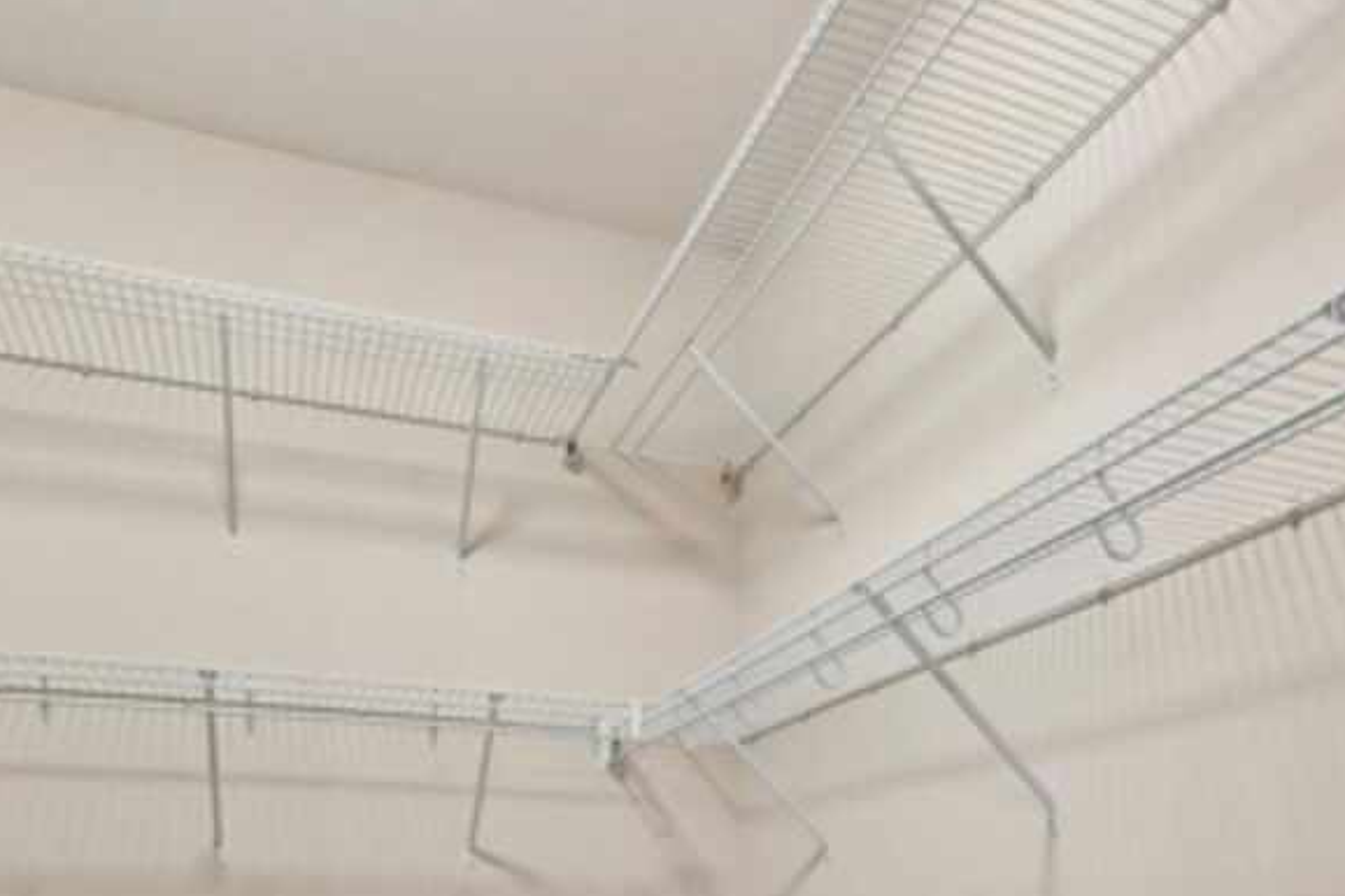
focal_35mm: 31
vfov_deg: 37.0
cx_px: 773
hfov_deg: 60.0
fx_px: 1158
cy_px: 936
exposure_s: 1/5
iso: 400
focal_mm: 14
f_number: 8
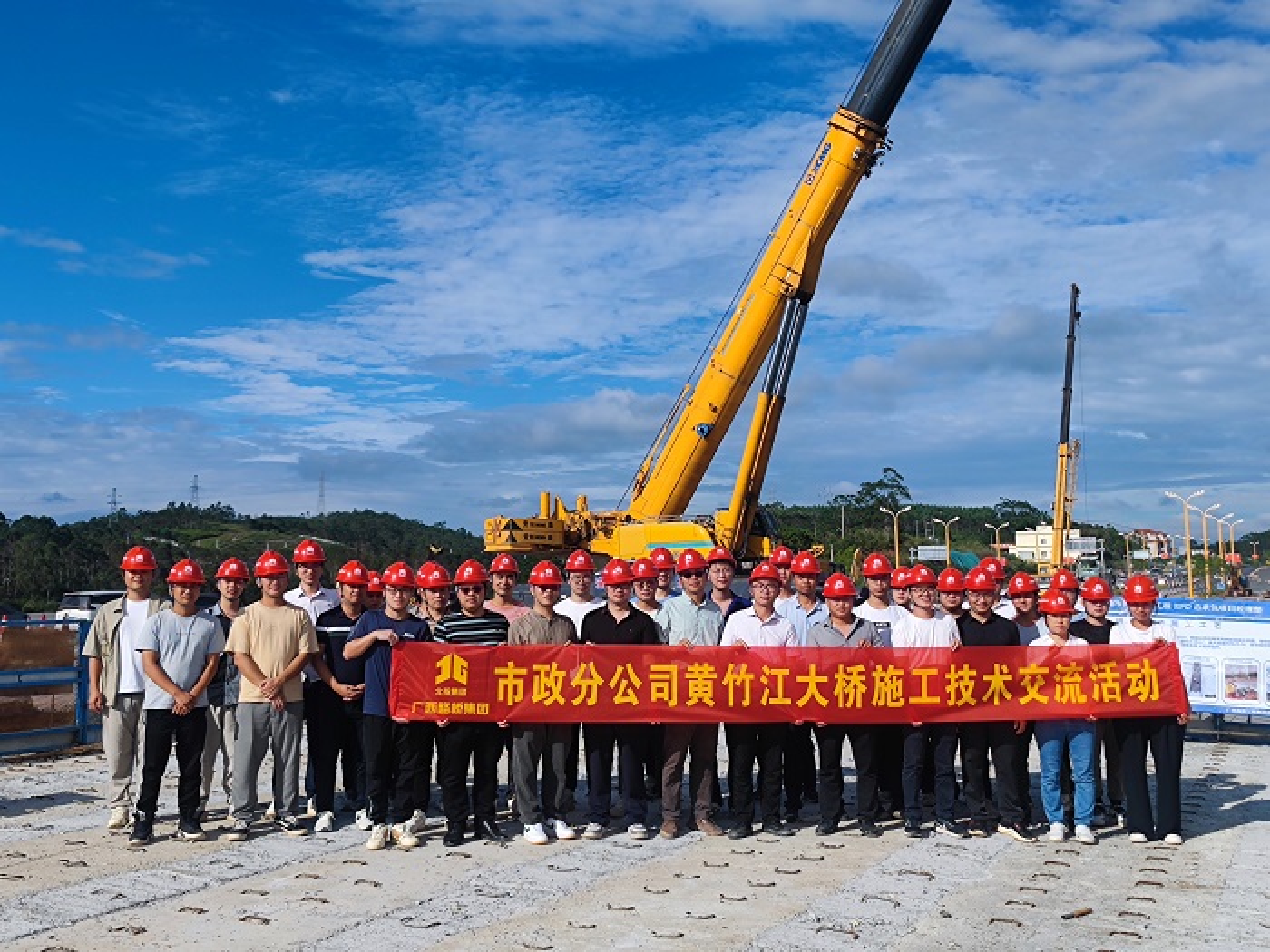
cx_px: 635
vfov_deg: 37.7
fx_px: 1394
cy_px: 476
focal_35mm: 38
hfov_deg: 49.0
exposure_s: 1/3769
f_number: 1.95
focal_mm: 7.59
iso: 51
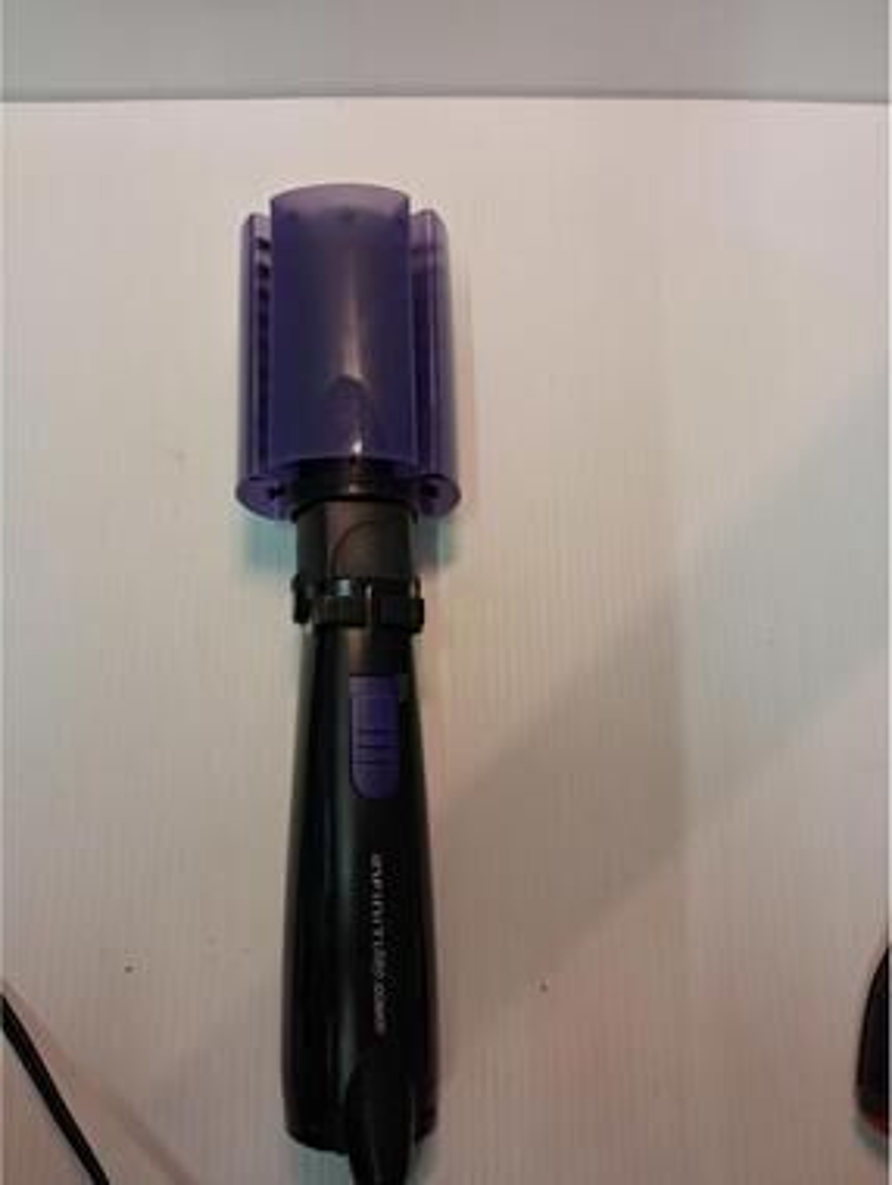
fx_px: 926
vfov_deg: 65.3
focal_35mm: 27
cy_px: 592
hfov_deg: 51.5
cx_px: 446
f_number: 1.8
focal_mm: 4
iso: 200
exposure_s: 1/100
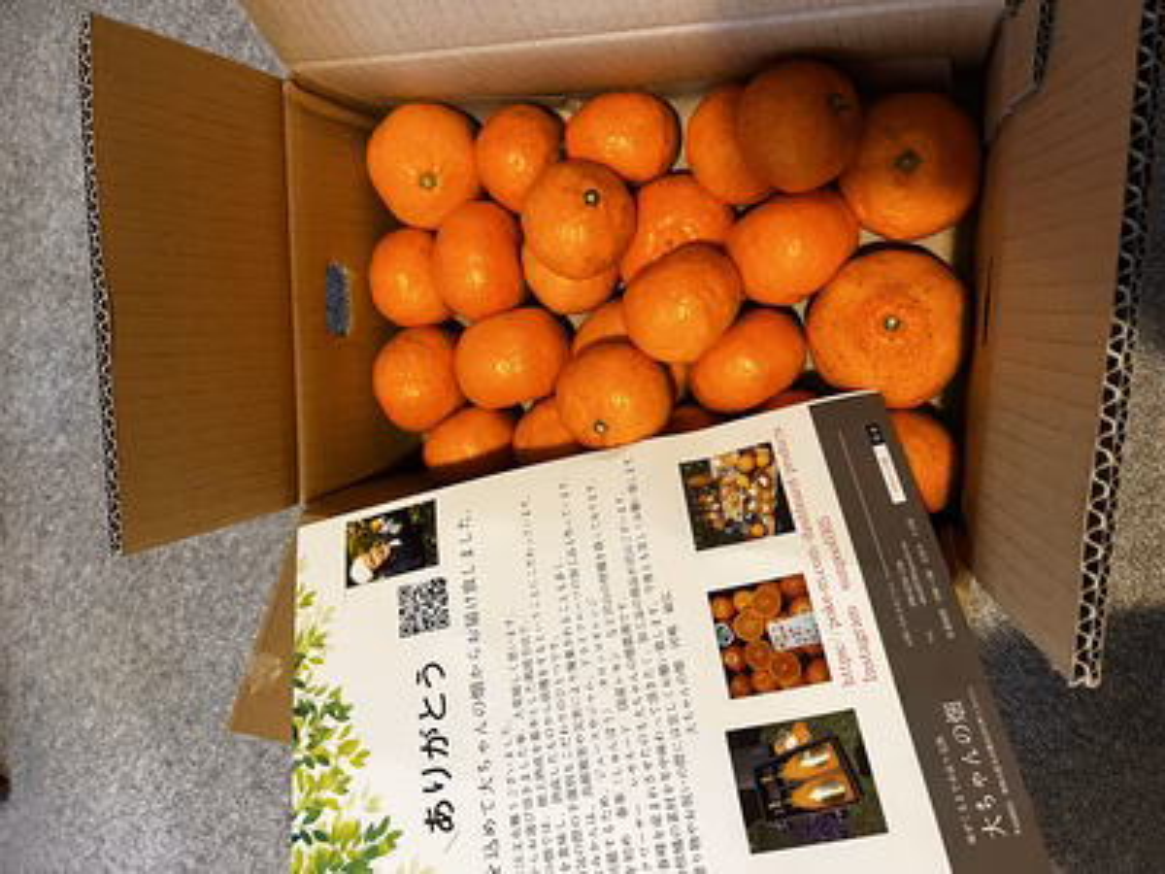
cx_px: 582
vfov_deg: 53.1
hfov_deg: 67.3
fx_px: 875
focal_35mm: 26
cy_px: 437
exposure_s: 1/25
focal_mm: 5.1
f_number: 1.6
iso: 800
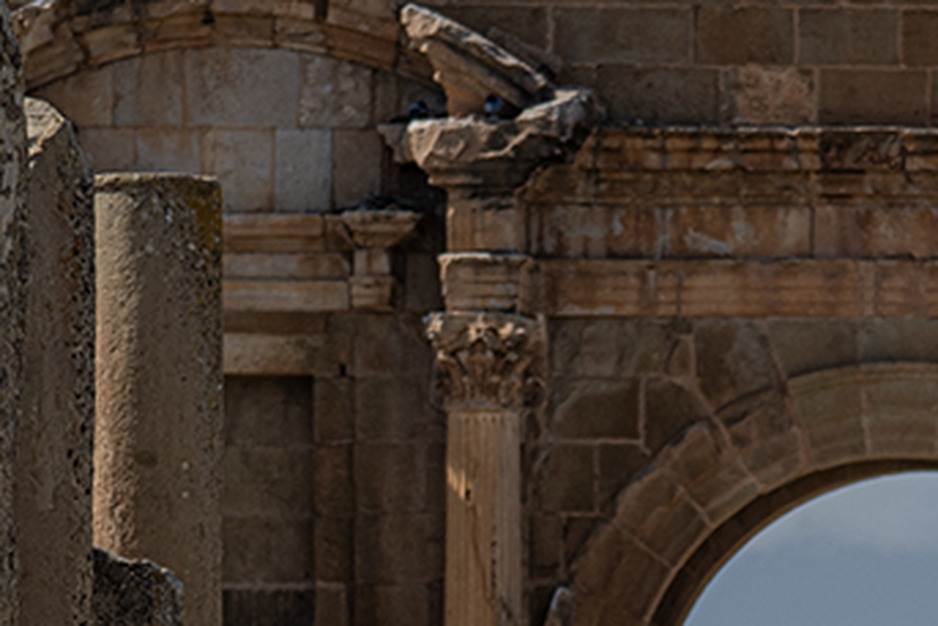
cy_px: 929
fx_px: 19940
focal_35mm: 765
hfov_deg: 2.7
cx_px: 716
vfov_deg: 1.8
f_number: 7.1
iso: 100
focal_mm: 175
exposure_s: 1/200
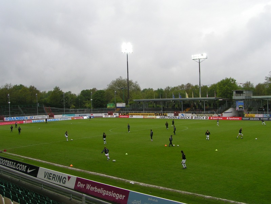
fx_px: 297
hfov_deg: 49.0
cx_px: 136
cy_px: 102
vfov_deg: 37.7
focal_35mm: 38
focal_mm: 5.8
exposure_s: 1/50
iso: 50
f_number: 5.6
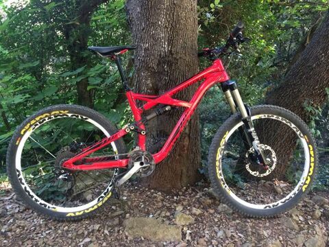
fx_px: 285
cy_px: 124
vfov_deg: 46.8
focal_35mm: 30
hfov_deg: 60.0
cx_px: 164
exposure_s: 1/30
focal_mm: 4.12
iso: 125
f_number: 2.2
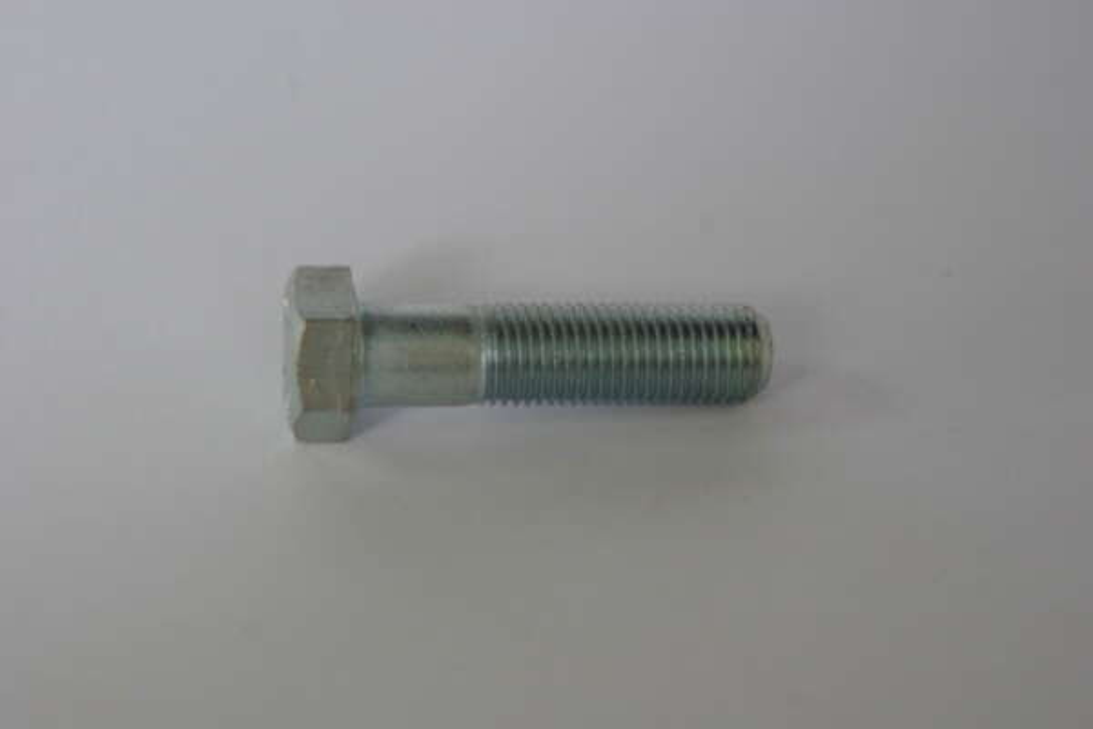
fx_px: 3643
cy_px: 364
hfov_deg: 17.1
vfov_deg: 11.4
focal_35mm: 120
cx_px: 546
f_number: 5.6
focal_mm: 80
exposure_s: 1/30
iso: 800
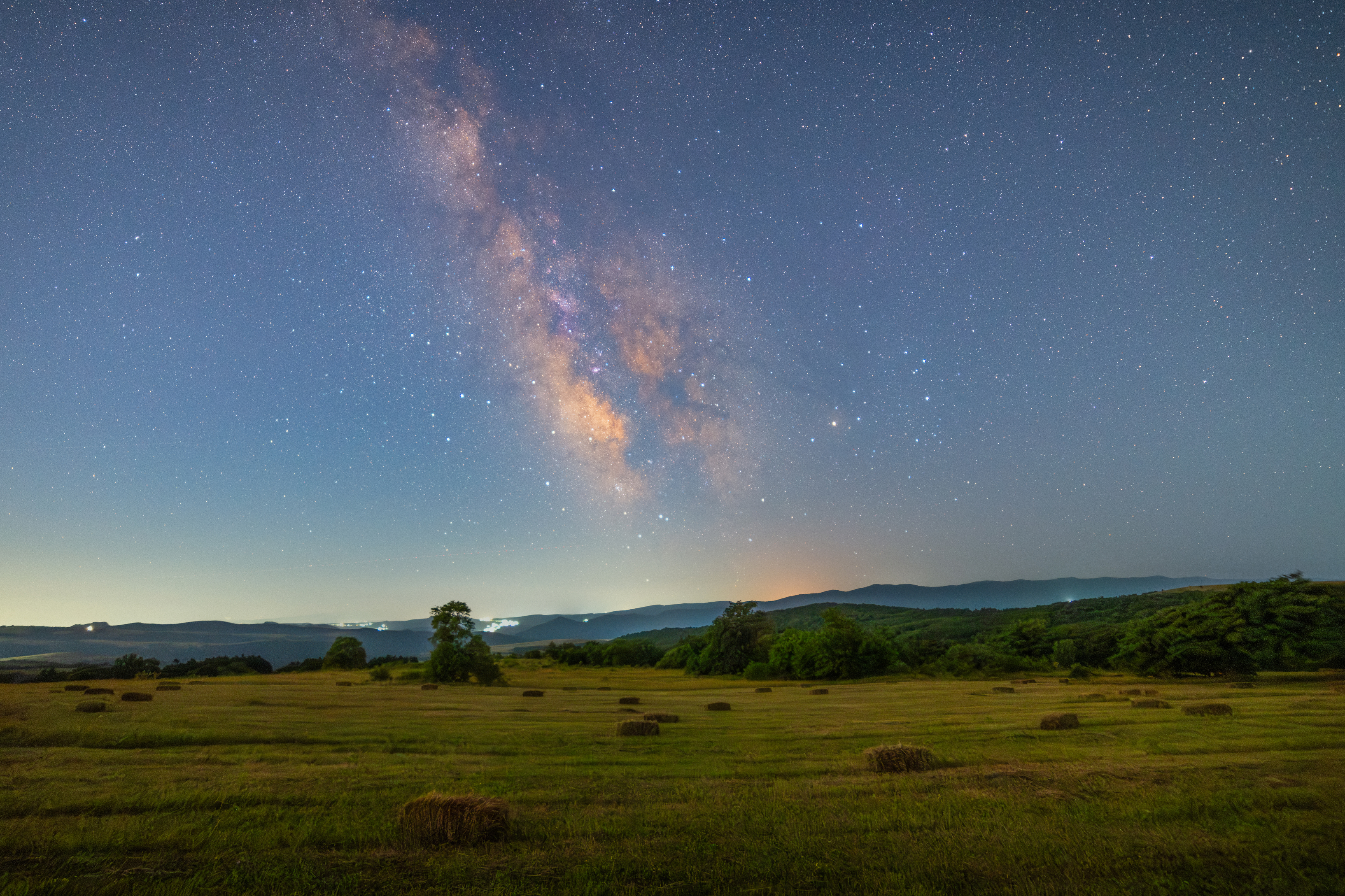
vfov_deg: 77.2
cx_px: 660
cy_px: 480
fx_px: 560
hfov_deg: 100.4
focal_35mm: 15
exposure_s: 30
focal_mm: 14
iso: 4000
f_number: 2.8
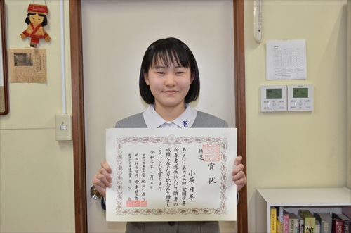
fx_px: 467
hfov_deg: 41.2
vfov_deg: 27.9
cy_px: 116
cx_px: 176
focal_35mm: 48
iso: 2500
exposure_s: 1/250
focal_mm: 32
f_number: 5.6
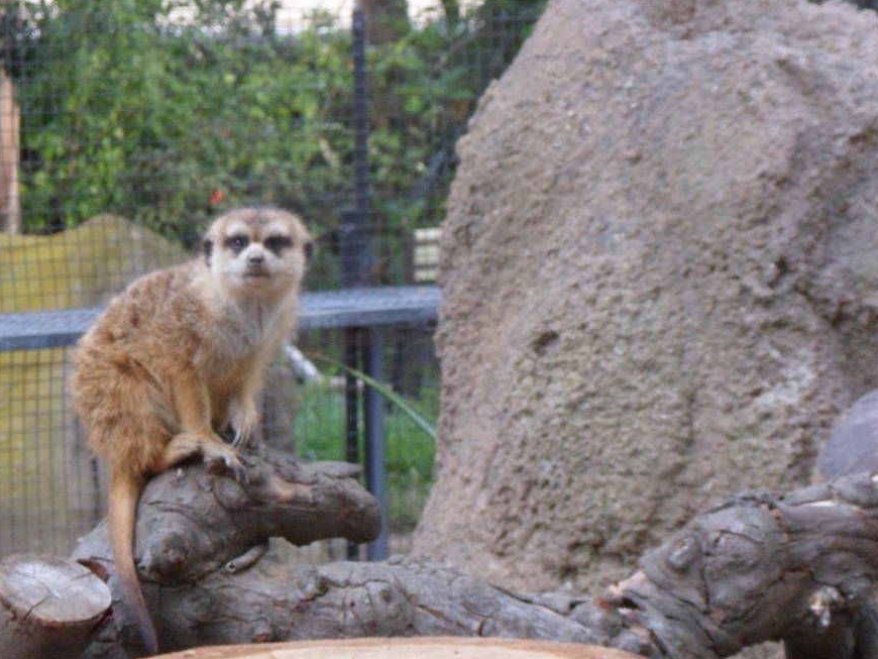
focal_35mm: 193
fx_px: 4897
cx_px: 252
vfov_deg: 7.7
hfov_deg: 10.2
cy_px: 313
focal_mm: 17.7
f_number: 5.3
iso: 240
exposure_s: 1/45
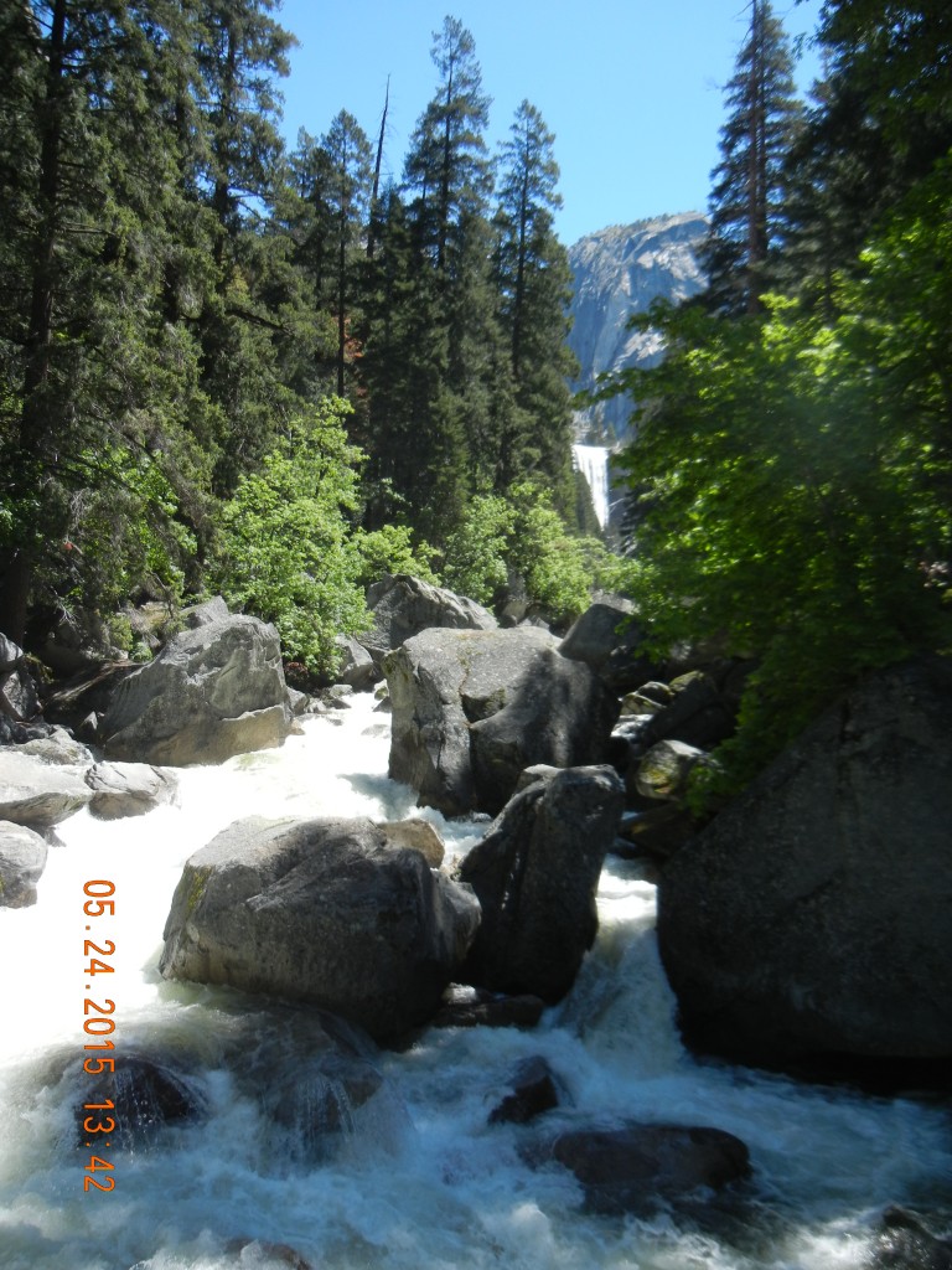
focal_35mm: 30
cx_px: 476
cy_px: 635
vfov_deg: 60.0
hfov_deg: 46.8
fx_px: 1100
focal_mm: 5.4
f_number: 3.5
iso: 160
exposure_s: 1/616
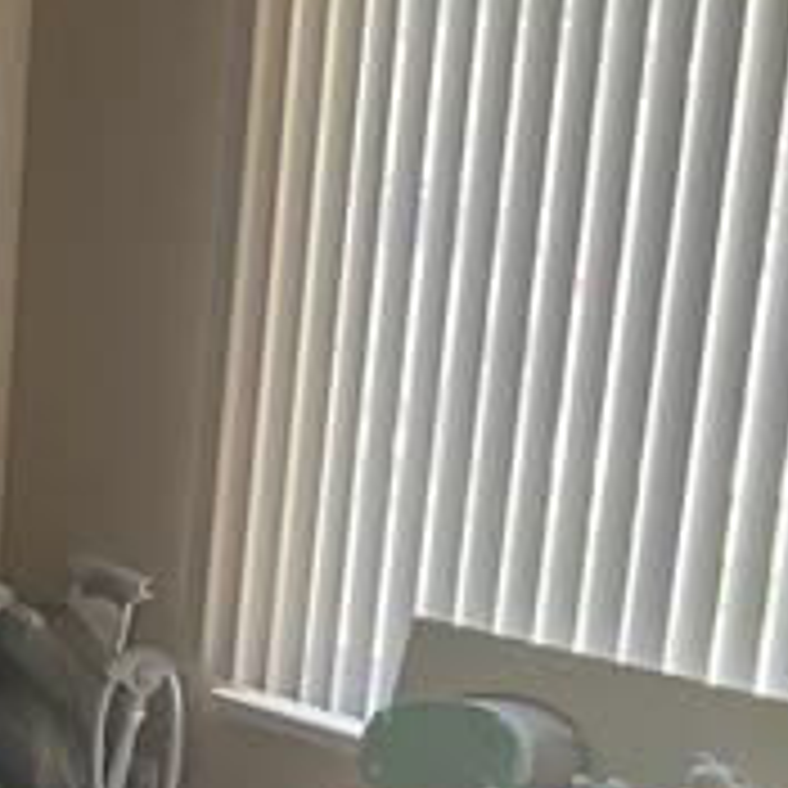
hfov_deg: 16.2
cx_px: -5
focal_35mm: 105
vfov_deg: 16.2
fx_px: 2704
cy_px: 802
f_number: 1.5
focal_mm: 5.7
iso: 125
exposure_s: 1/67
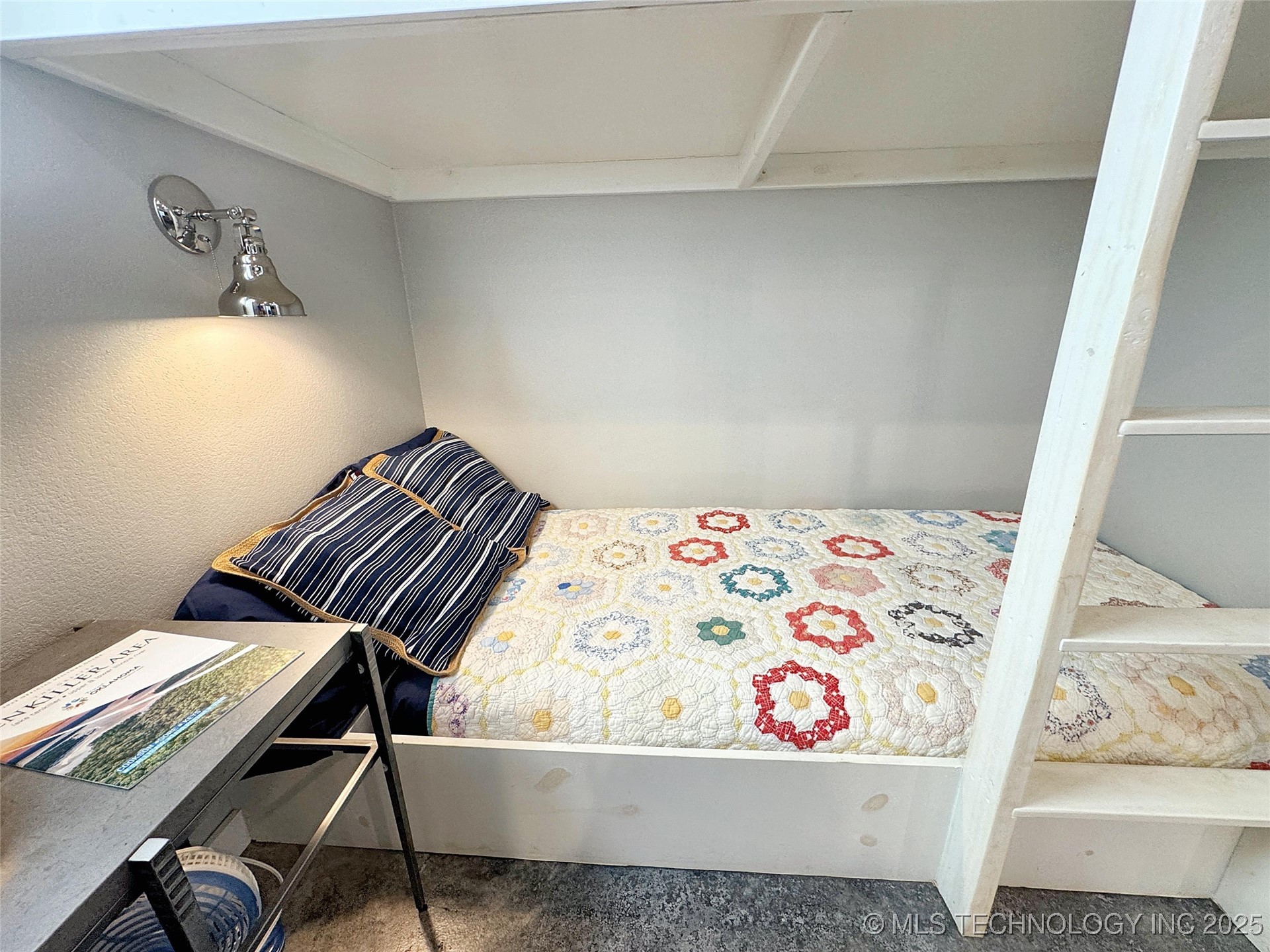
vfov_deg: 85.7
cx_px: 635
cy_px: 476
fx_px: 514
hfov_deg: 102.1
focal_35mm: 14
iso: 200
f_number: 2.2
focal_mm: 2.2
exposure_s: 1/60
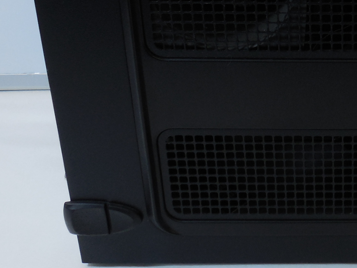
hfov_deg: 26.6
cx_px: 376
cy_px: -8
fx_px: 701
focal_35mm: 68
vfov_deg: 20.8
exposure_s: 1/60
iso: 125
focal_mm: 4.6
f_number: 3.5
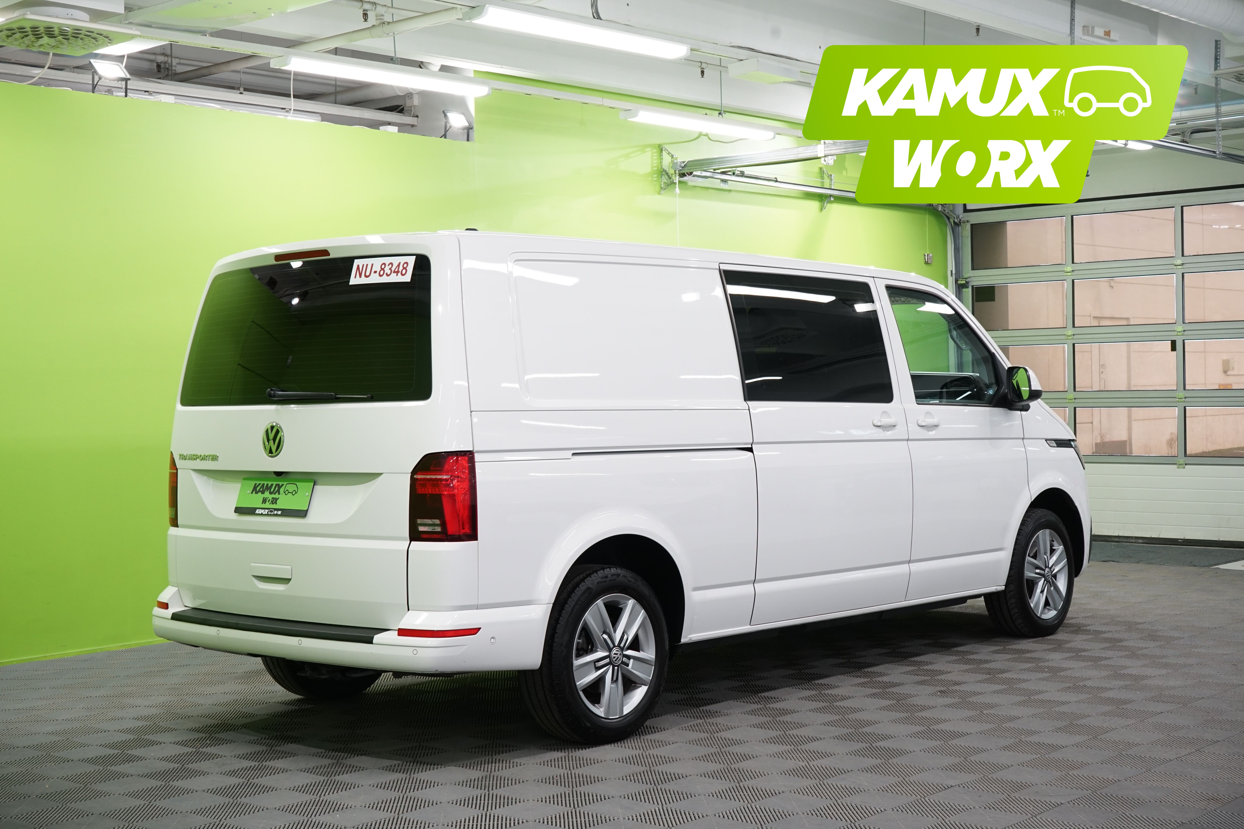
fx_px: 1659
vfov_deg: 28.1
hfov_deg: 41.1
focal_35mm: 48
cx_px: 622
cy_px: 414
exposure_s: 1/25
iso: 800
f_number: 10
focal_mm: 48
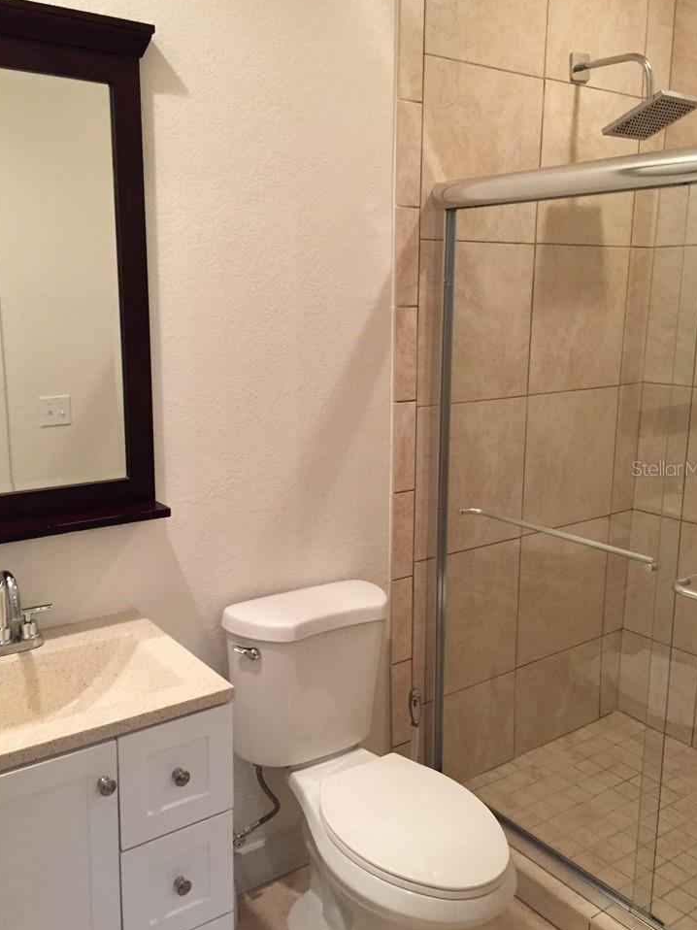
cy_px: 468
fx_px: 833
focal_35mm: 31
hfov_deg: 45.4
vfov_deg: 58.4
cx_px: 350
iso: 200
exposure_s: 1/30
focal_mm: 4.15
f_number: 2.2
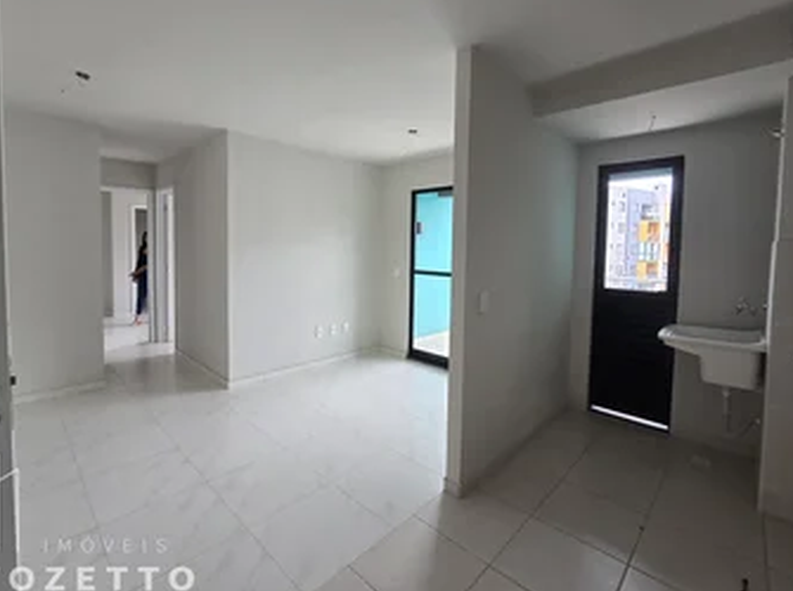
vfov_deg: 81.4
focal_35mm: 15
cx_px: 383
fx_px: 343
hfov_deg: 98.2
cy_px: 271
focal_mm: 2.2
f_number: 2.2
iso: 50
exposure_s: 1/120
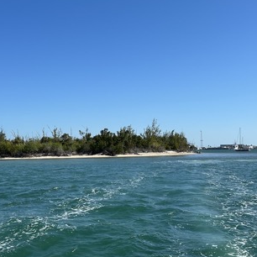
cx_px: 98
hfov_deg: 35.2
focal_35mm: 48
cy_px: 131
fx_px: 403
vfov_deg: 35.4
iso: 50
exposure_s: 1/5882
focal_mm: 5.7
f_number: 1.5
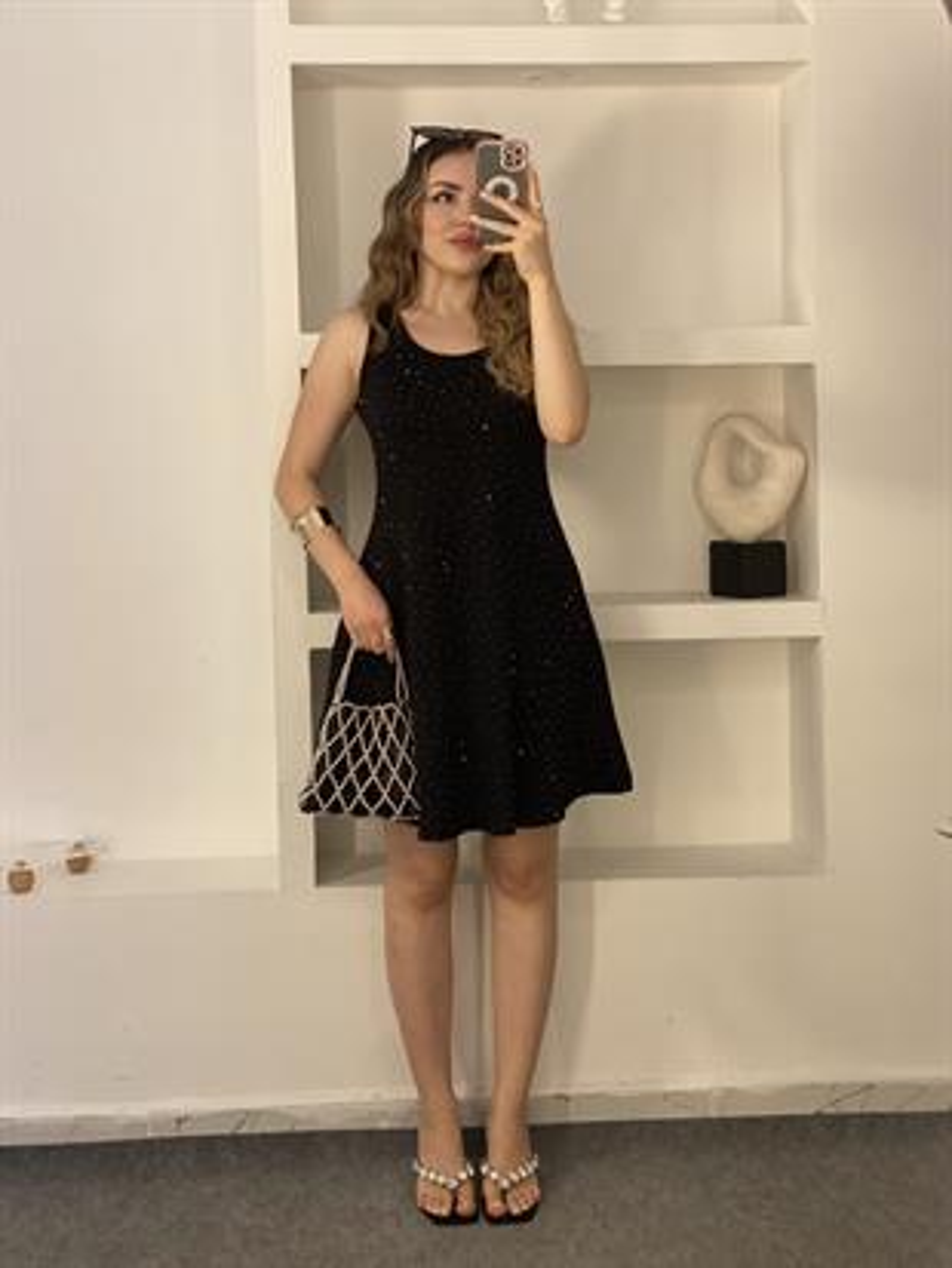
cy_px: 634
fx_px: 1906
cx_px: 476
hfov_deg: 28.0
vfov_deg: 36.8
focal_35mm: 52
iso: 250
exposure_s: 1/33
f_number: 2
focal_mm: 6
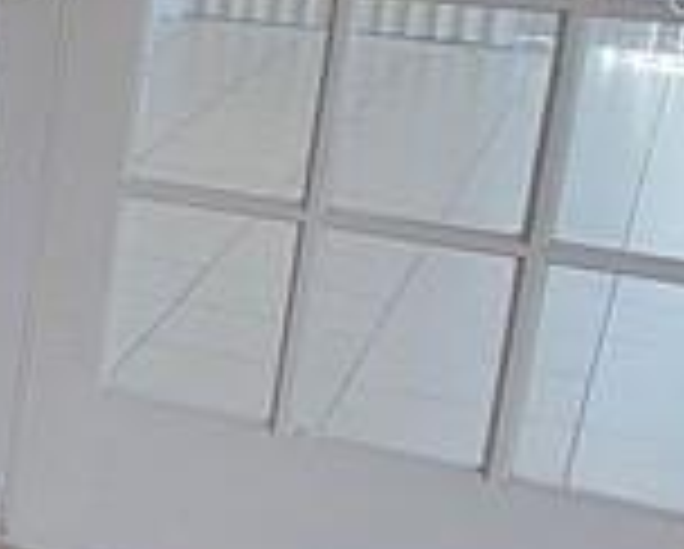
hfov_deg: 12.9
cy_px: 14
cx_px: -1179
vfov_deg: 17.9
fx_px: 1703
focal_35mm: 84
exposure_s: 1/60
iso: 200
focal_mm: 2.2
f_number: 2.2
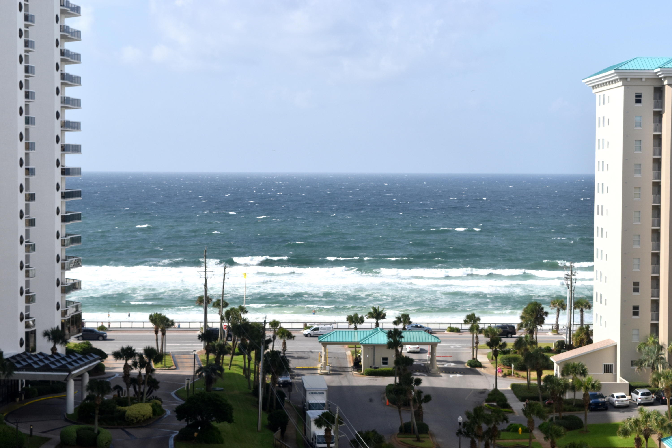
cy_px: 224
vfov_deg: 16.6
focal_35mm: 82
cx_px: 336
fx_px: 1540
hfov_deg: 24.6
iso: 250
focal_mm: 55
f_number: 11
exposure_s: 1/500
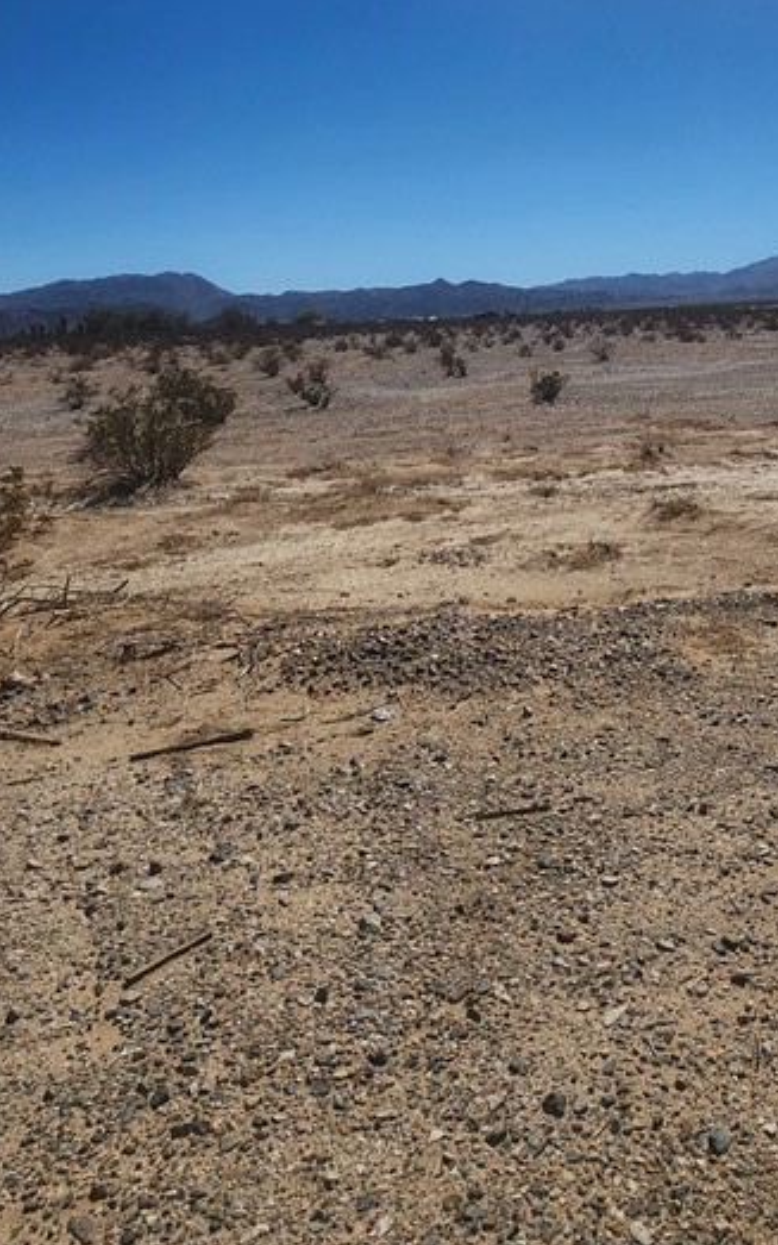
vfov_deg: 62.8
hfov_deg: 45.3
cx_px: 526
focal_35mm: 27
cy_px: 257
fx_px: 916
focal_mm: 1.7
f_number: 2.2
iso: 32
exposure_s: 1/5515
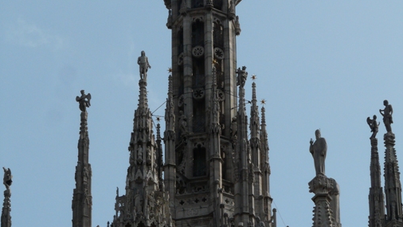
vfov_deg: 4.9
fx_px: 2630
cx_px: 202
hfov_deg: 8.8
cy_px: -9
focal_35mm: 246
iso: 100
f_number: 7.1
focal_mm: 27.6
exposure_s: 1/500
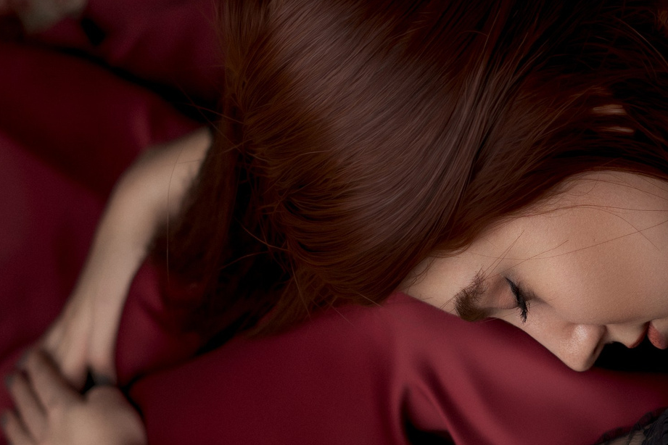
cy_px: 295
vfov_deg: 9.9
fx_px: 2579
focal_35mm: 139
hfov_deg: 14.6
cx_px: 584
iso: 50
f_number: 2.5
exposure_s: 1/160
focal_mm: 50
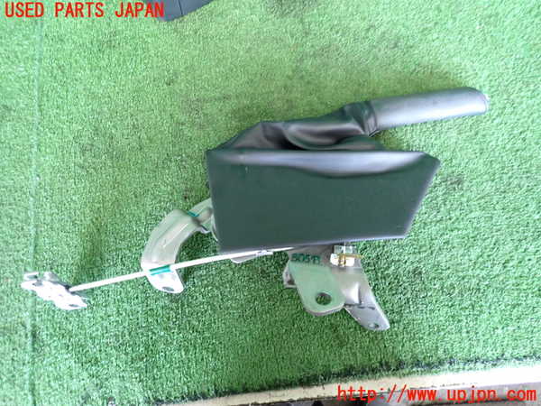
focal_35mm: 25
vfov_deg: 54.9
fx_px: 391
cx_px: 270
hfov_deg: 69.4
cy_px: 203
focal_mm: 4.5
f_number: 2
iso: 640
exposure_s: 1/30
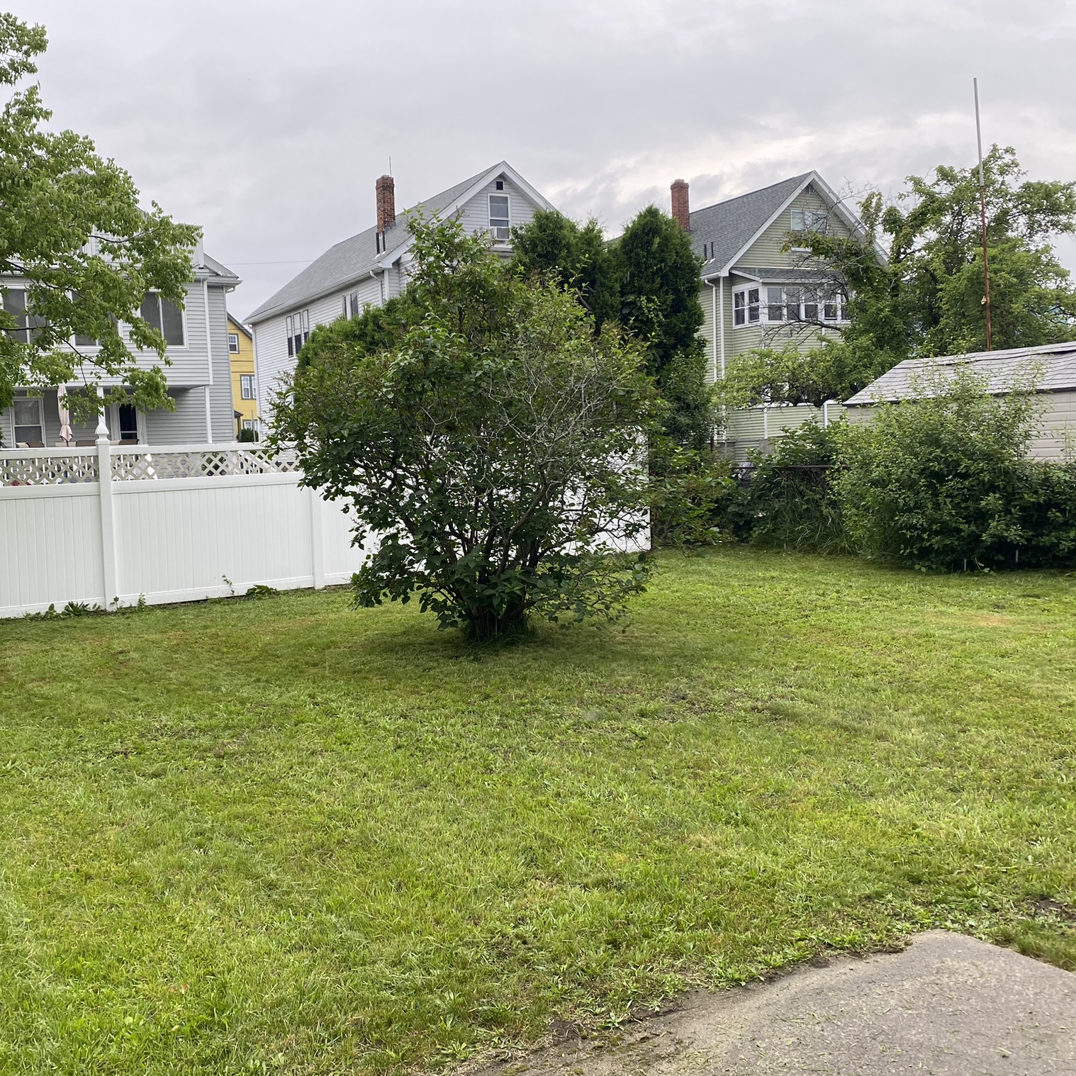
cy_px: 538
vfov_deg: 52.5
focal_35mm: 31
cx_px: 454
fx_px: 1090
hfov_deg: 52.3
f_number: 1.8
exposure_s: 1/460
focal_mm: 4.25
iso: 32
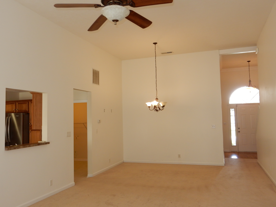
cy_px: 103
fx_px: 247
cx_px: 134
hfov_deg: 58.3
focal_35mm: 31
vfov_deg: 45.4
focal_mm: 5.4
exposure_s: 1/30
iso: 140
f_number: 4
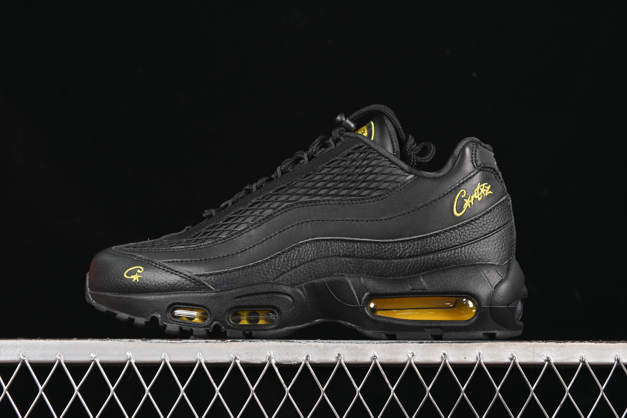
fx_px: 1306
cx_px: 314
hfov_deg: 27.0
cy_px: 209
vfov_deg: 18.2
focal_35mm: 75
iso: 160
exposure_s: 1/60
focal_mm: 50
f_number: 6.3
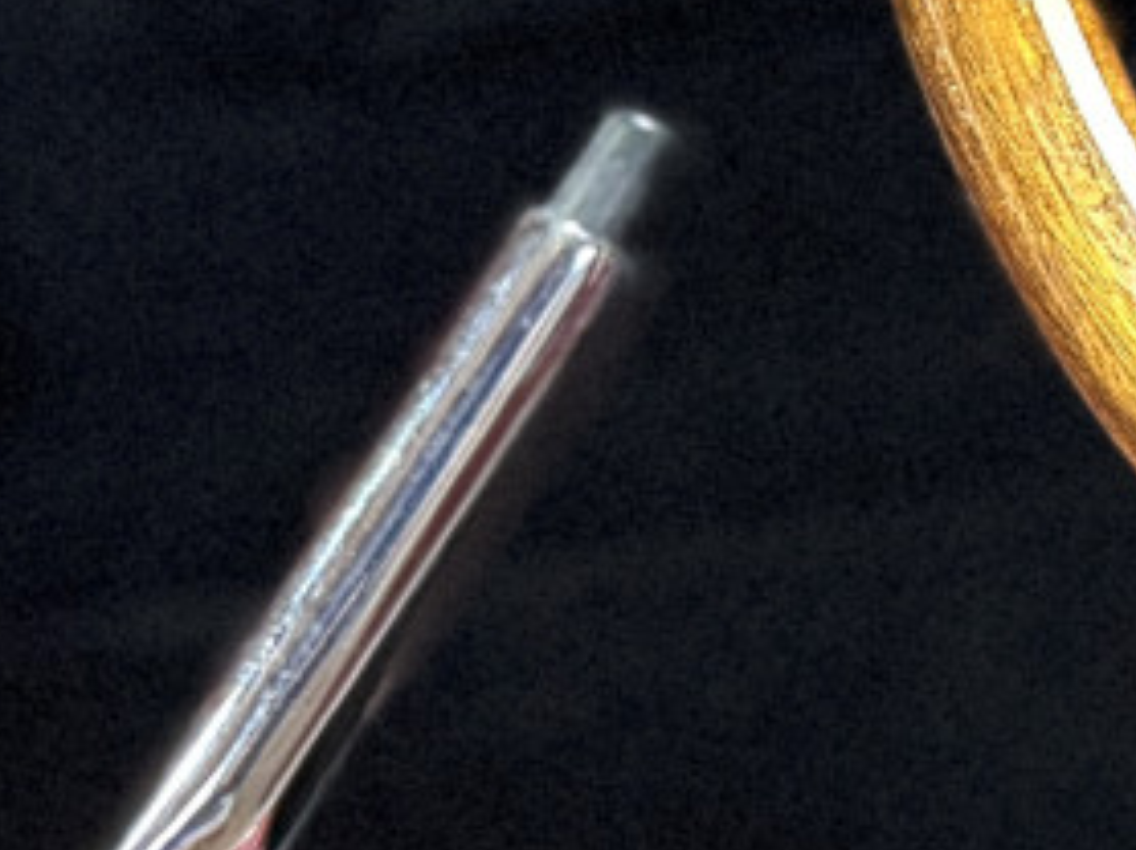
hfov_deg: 11.2
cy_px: -613
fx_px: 5443
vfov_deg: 8.6
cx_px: 1929
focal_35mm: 166
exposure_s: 1/50
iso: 800
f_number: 1.78
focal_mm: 6.76
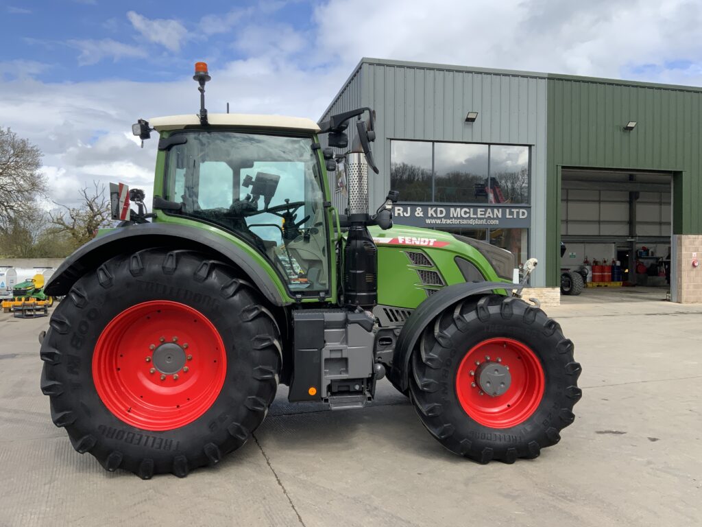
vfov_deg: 48.2
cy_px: 264
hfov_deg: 61.7
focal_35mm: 29
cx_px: 351
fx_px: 588
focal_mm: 3
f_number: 1.8
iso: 16
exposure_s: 1/1412
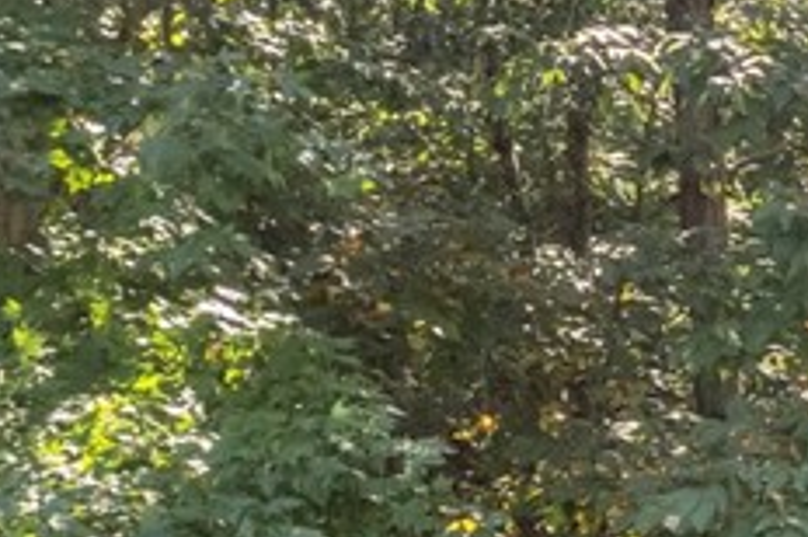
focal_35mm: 103
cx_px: 1640
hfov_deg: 15.6
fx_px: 2309
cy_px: 521
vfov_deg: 13.1
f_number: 2.8
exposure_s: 1/15
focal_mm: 8.38
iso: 130
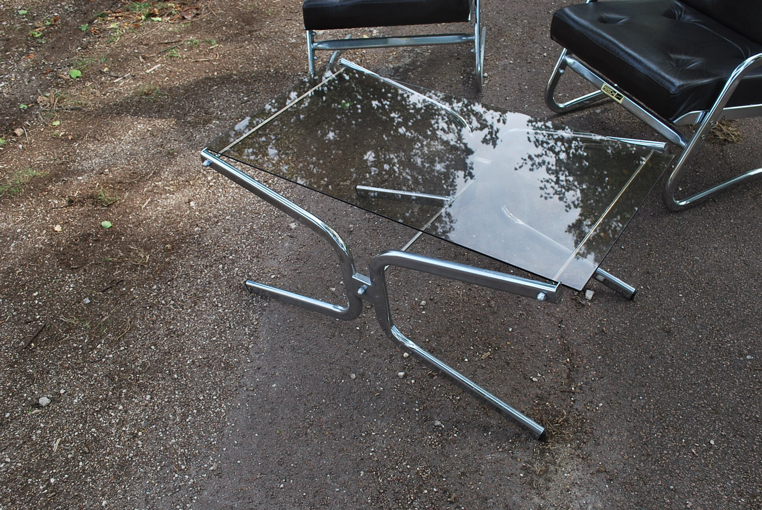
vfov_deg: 40.1
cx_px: 381
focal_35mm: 33
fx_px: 699
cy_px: 255
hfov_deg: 57.2
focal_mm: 22
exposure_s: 1/125
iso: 180
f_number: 5.6
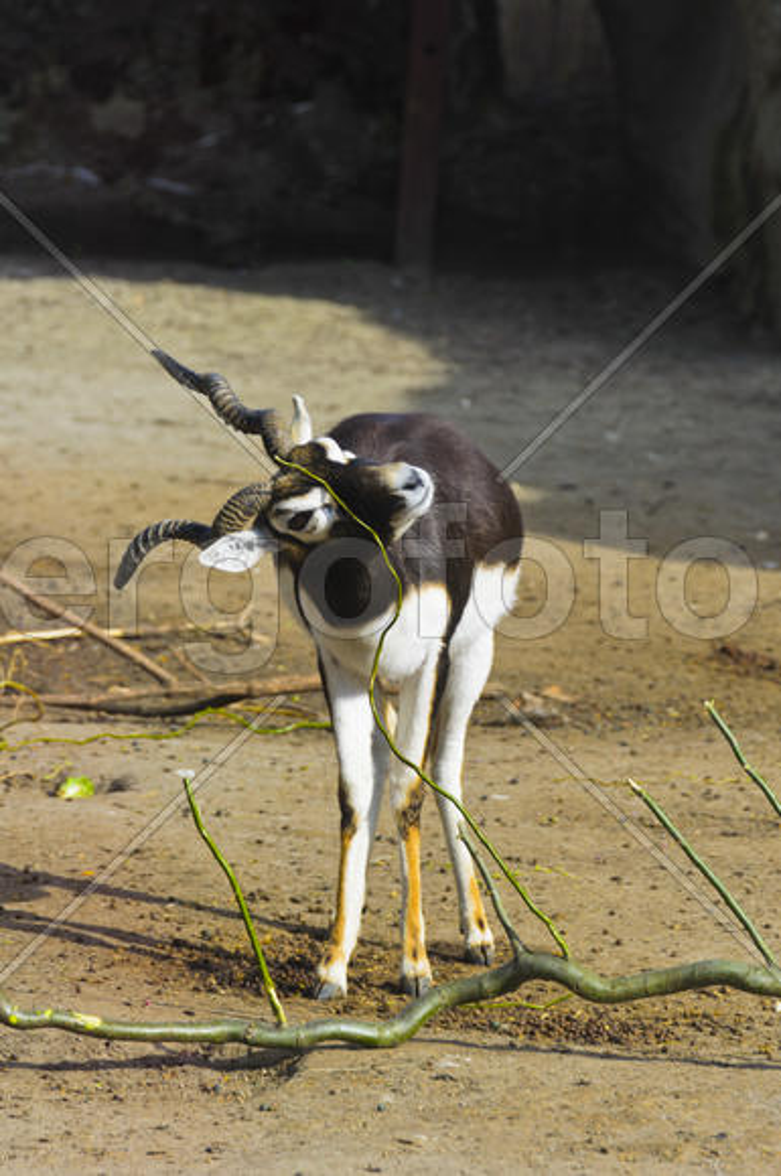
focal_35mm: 225
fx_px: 7343
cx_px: 390
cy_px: 588
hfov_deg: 6.1
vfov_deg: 9.2
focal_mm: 150
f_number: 5.6
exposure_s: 1/250
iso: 100
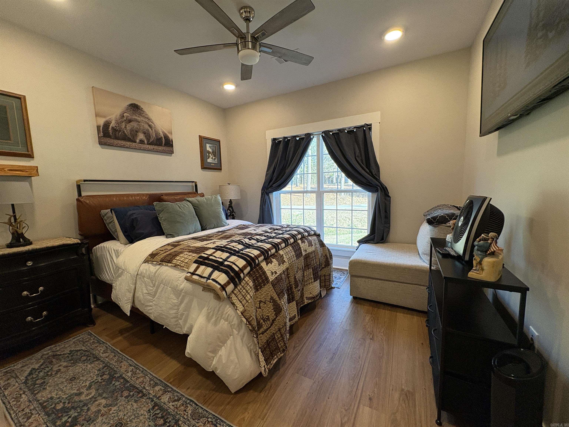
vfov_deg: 85.7
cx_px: 284
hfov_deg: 102.1
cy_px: 214
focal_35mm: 14
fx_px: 230
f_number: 2.2
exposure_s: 1/120
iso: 160
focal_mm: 2.22
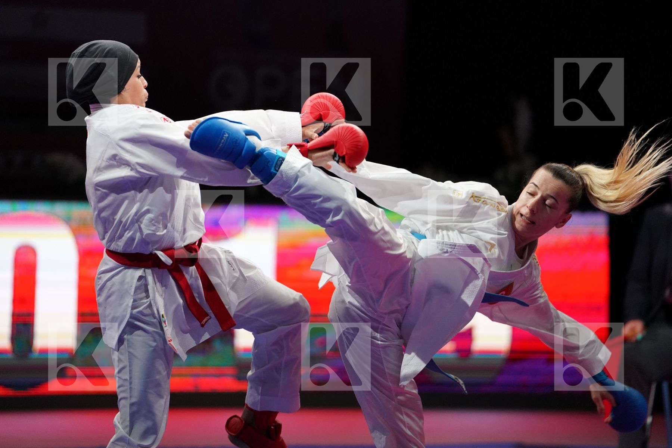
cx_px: 336
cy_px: 224
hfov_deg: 10.3
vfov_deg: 6.9
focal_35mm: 200
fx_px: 3733
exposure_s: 1/1000
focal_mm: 200
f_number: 2.8
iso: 4000
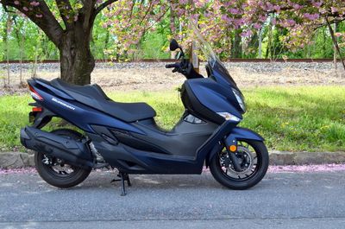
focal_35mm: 45
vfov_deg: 29.7
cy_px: 114
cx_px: 172
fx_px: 430
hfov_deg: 43.7
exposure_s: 1/125
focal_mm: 30
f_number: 5.6
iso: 200
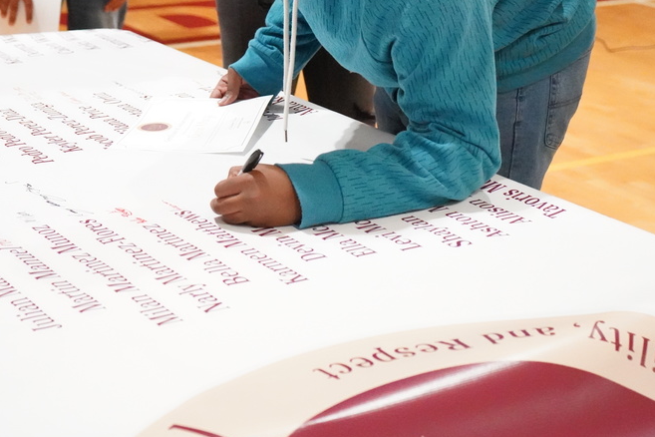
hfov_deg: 26.0
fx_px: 1419
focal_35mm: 78
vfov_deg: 17.4
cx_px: 300
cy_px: 103
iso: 32000
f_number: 4.5
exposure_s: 1/1000
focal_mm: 50
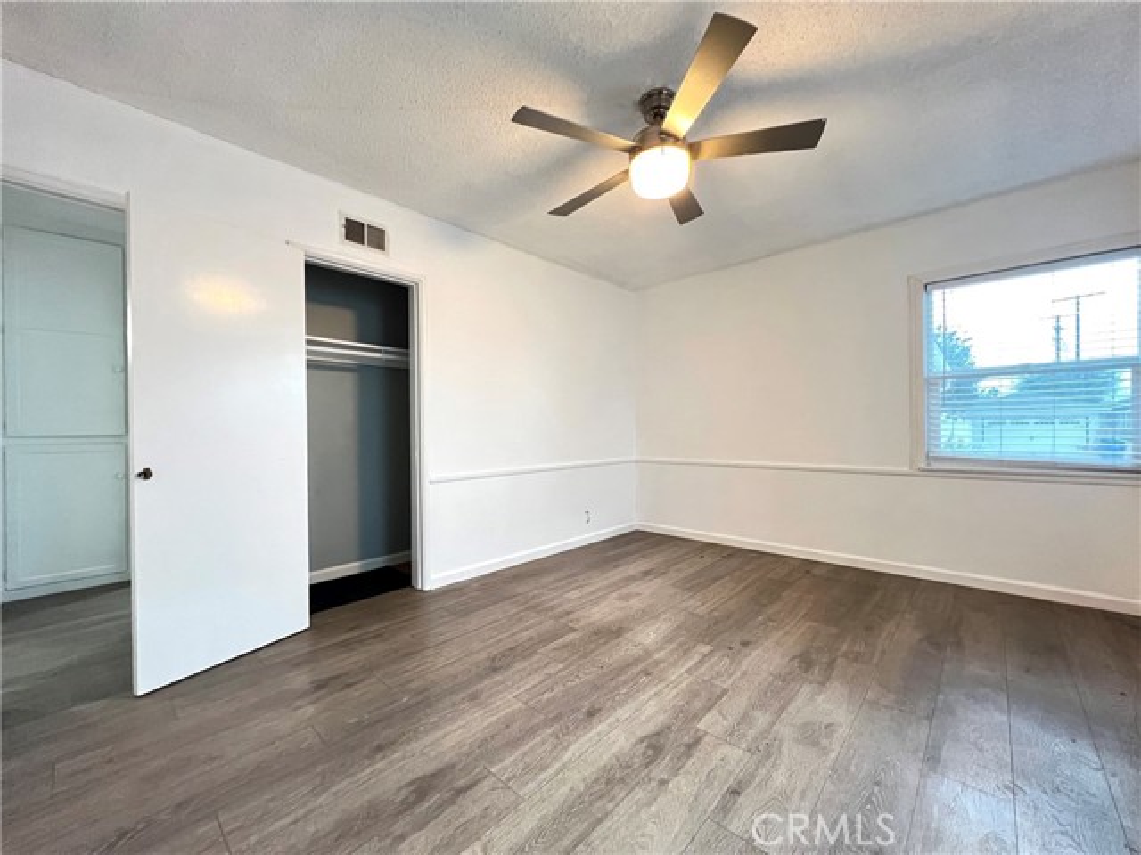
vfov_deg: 89.9
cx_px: 570
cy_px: 428
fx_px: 429
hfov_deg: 106.2
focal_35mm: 13
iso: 800
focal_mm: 1.57
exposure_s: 1/60
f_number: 1.8
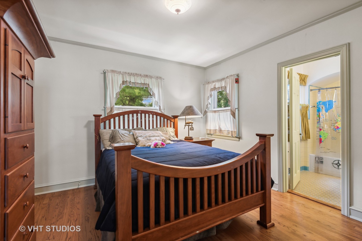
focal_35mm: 16
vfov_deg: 73.8
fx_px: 161
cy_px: 120
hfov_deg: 96.7
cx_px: 181
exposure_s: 1/4
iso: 200
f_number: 9
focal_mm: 16
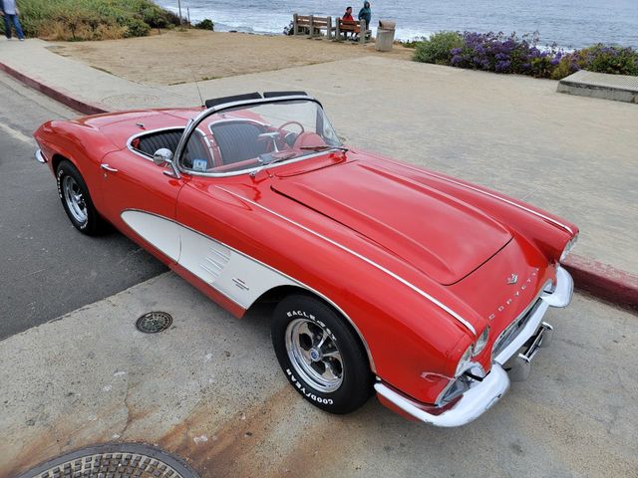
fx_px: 442
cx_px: 319
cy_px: 239
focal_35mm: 24
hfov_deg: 71.6
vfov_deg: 56.8
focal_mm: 6.7
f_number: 1.8
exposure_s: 1/544
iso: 16
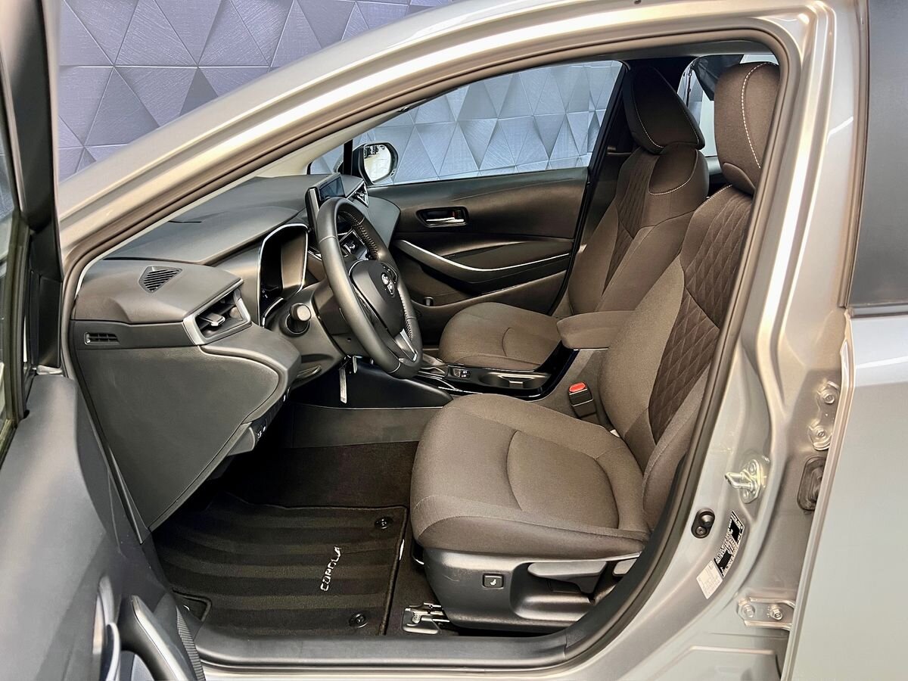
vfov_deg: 53.1
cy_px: 340
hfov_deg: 67.3
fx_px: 682
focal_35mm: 26
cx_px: 454
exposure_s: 1/60
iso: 250
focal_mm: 5.7
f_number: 1.5
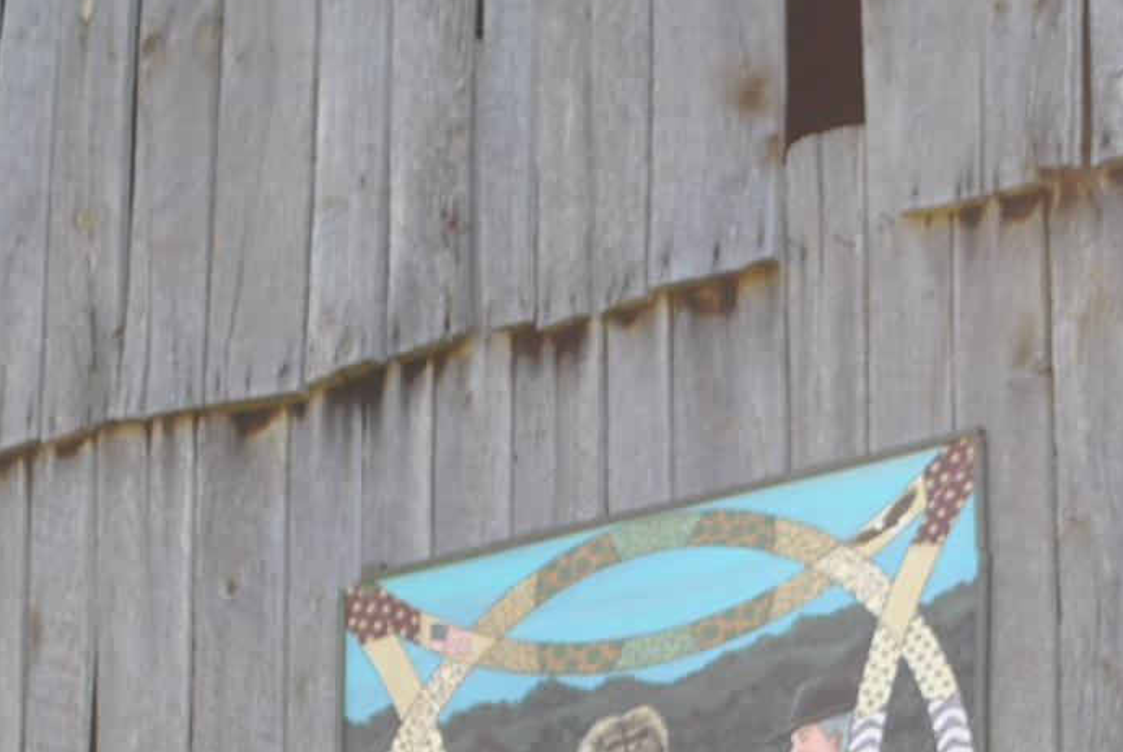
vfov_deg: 5.9
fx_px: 7228
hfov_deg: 8.9
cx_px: 869
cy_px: 872
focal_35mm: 231
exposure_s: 1/125
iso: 180
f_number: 5.6
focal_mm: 55
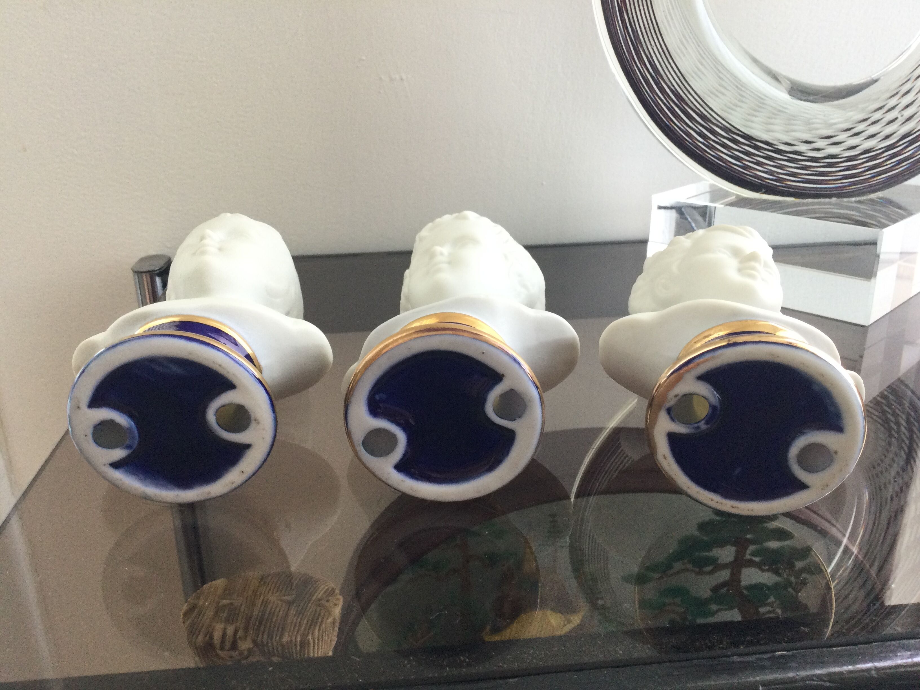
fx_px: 824
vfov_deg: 45.4
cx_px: 460
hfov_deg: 58.4
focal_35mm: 31
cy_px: 345
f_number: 2.4
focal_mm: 3.3
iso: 80
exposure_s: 1/33
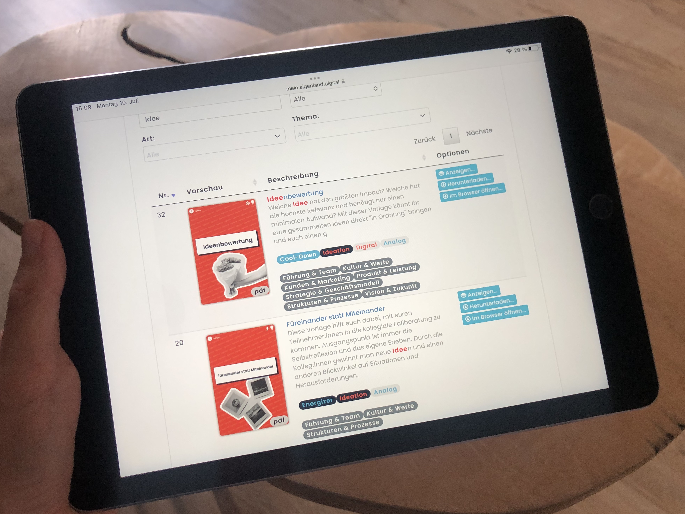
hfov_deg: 61.7
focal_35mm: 29
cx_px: 348
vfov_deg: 48.2
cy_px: 255
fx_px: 574
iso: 32
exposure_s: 1/30
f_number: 1.8
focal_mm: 4
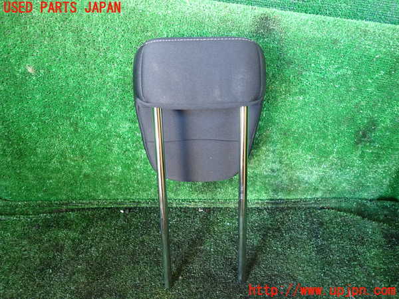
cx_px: 200
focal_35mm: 25
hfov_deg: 69.4
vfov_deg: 54.9
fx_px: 288
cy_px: 150
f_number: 2
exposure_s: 1/30
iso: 400
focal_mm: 4.5
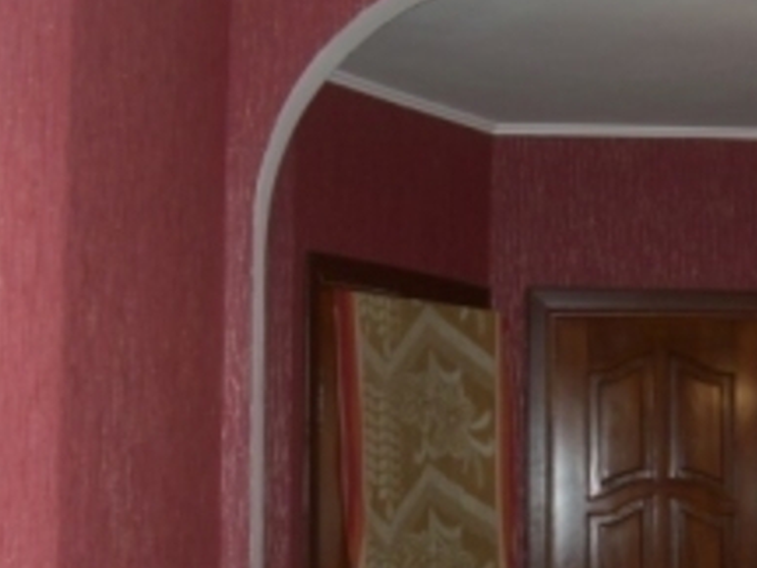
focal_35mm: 79
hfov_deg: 24.2
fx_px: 1728
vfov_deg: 18.4
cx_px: 643
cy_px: 495
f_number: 2.8
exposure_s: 1/60
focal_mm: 7.9
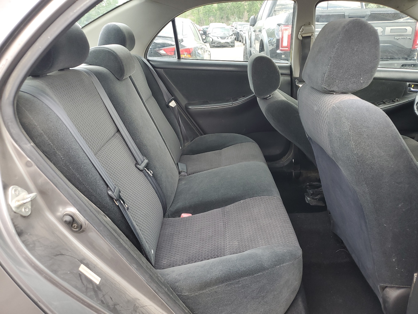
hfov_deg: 67.3
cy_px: 157
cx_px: 209
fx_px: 314
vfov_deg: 53.1
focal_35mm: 26
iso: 69
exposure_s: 1/100
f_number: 1.5
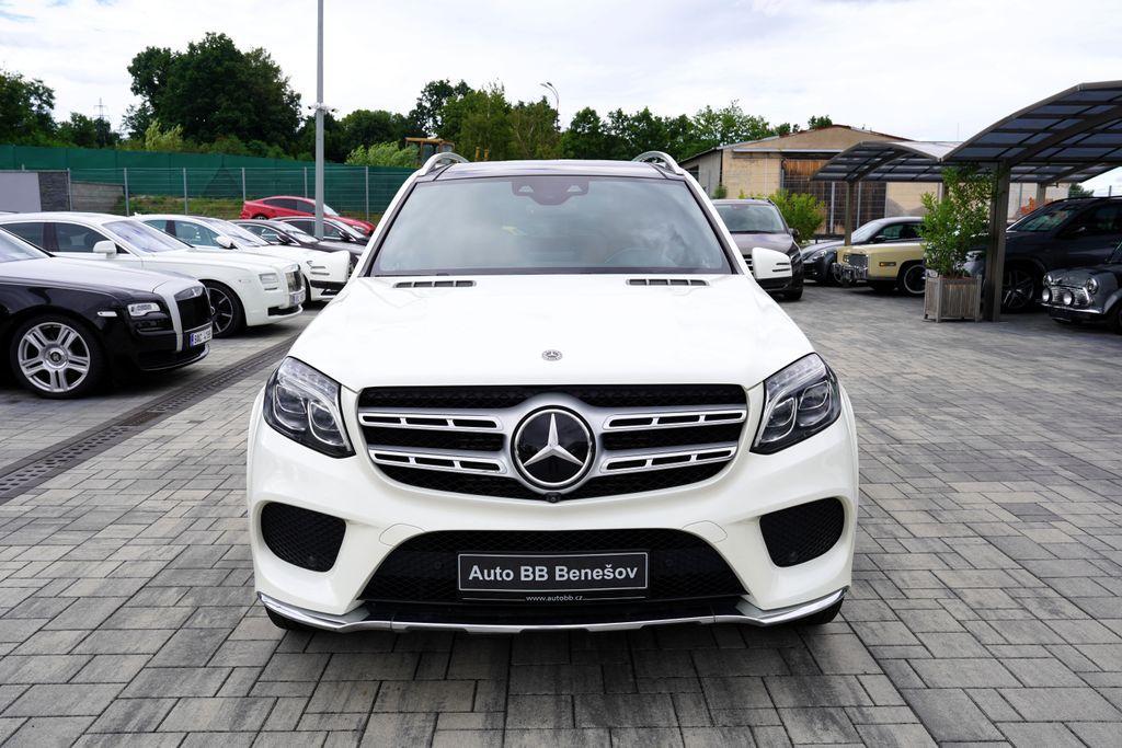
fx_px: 935
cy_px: 374
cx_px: 561
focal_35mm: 30
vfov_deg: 43.6
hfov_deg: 61.9
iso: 100
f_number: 8
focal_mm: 30
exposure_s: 1/125
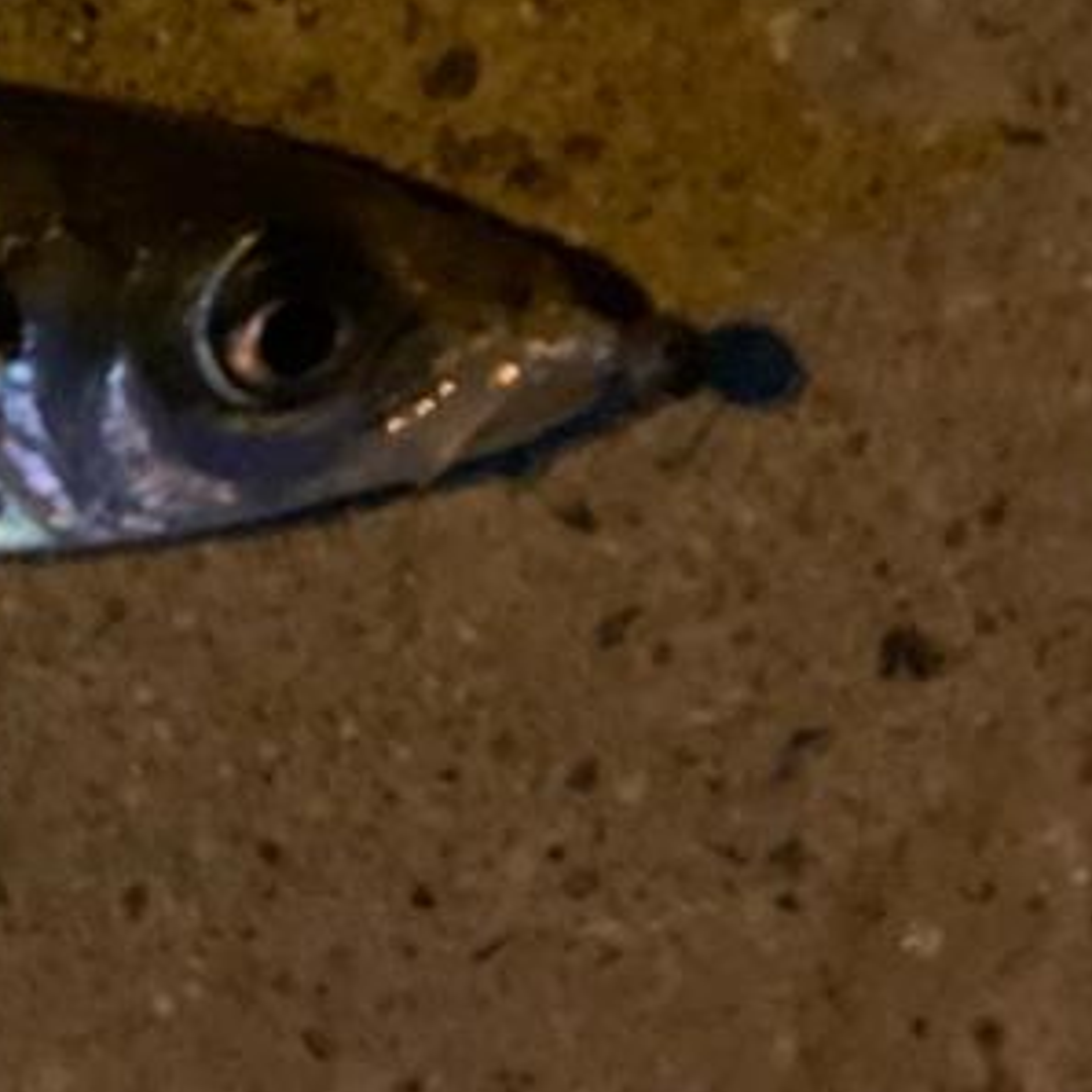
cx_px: -623
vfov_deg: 22.0
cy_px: 119
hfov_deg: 19.2
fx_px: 2748
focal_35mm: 77
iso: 1000
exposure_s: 1/15
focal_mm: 4.25
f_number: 1.8
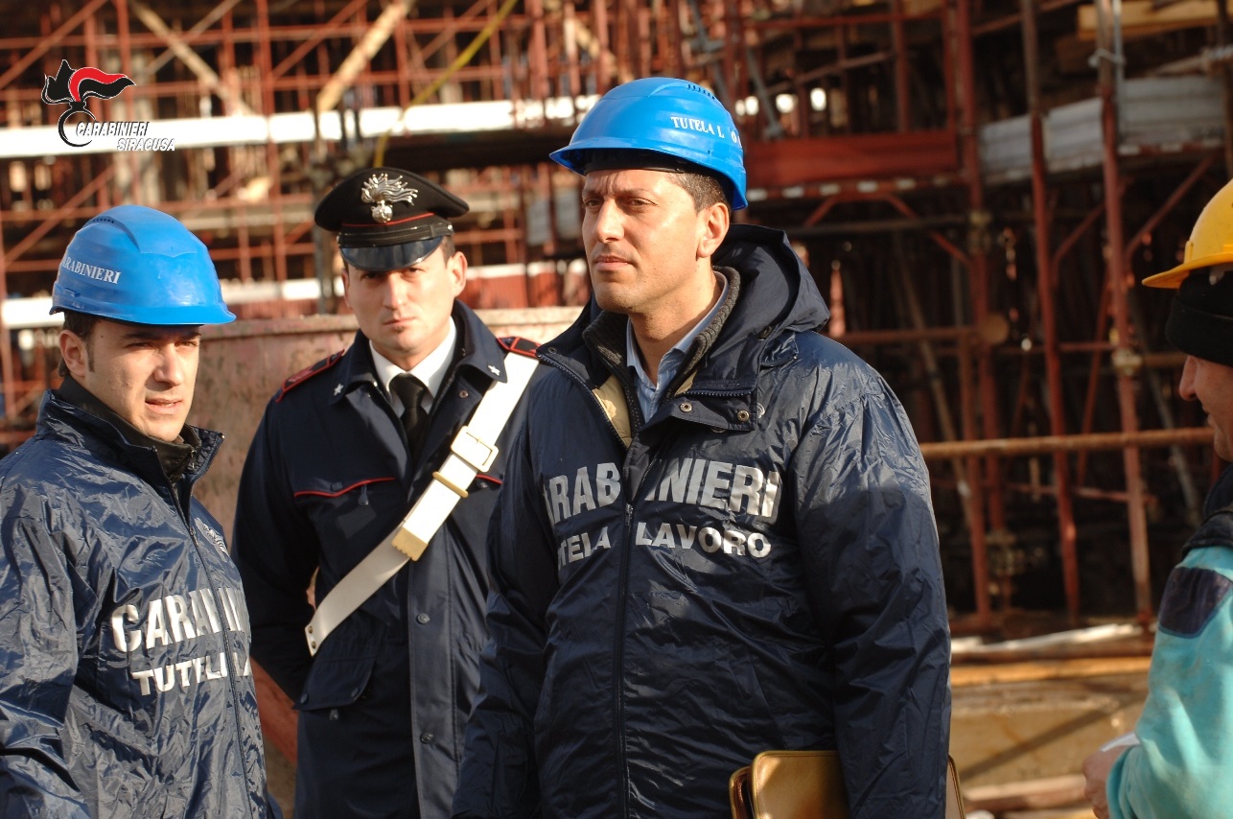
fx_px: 6157
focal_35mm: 180
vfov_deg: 7.6
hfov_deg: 11.4
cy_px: 410
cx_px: 616
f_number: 8
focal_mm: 120
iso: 250
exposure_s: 1/250
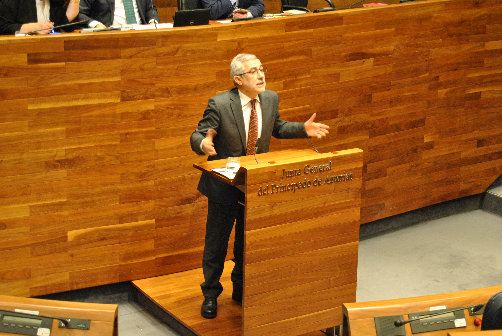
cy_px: 168
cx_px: 251
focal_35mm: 82
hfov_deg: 24.6
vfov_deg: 16.6
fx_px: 1152
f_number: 5.6
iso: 800
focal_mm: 55
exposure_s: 1/8
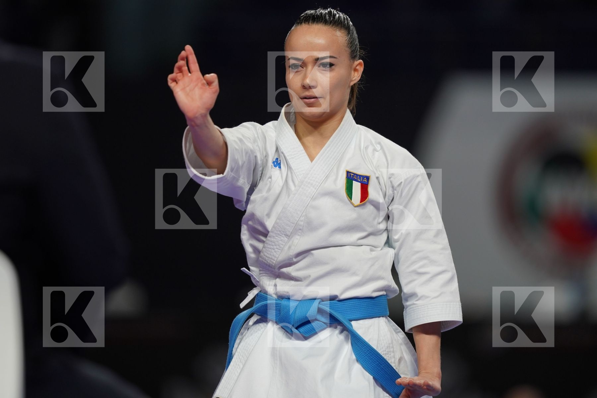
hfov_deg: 5.2
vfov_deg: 3.4
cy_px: 199
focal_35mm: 400
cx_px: 298
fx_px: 6633
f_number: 2.8
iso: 640
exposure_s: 1/500
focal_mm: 400
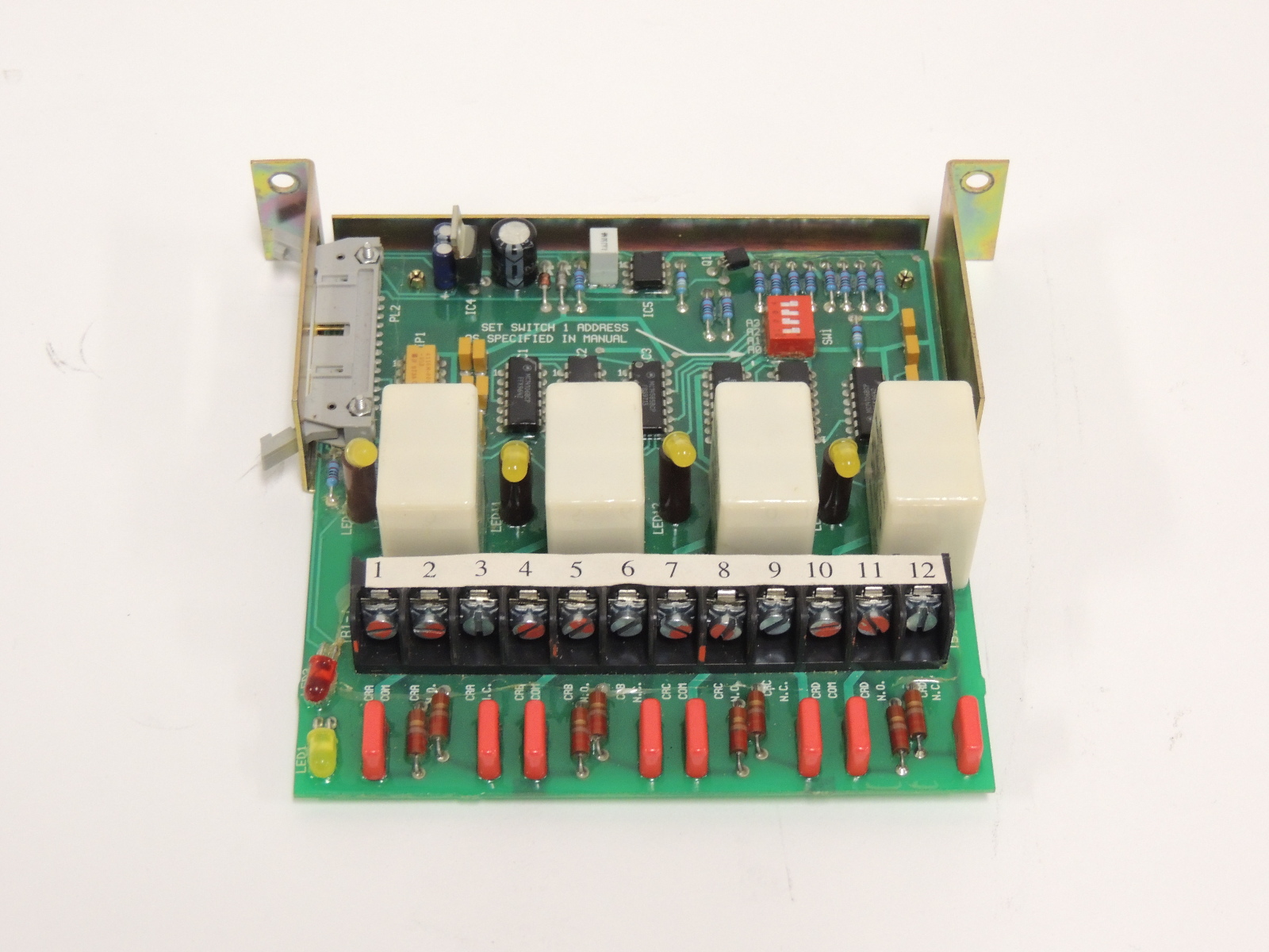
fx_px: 2566
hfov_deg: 27.8
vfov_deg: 21.0
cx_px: 634
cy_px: 476
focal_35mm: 70
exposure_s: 1/15
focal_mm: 12.4
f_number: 3.9
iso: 500
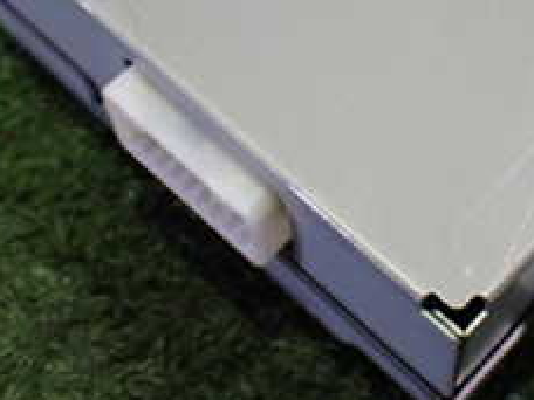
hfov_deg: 24.5
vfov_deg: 18.2
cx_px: 382
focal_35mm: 79
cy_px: 2
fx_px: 1219
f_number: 2.3
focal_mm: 5.4
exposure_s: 1/80
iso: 800
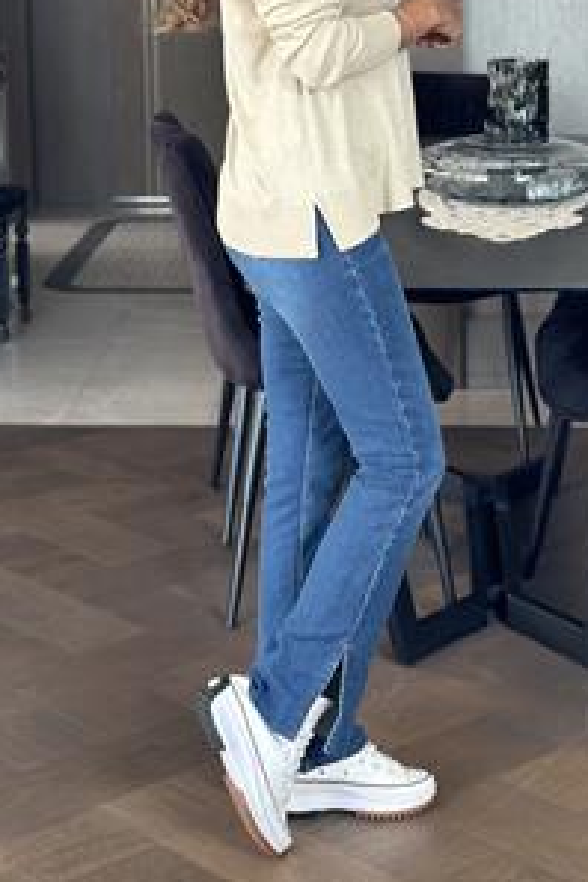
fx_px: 2082
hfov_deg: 16.1
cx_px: 315
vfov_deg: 23.7
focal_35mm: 85
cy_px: 229
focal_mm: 6.86
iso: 125
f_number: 1.78
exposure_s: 1/77
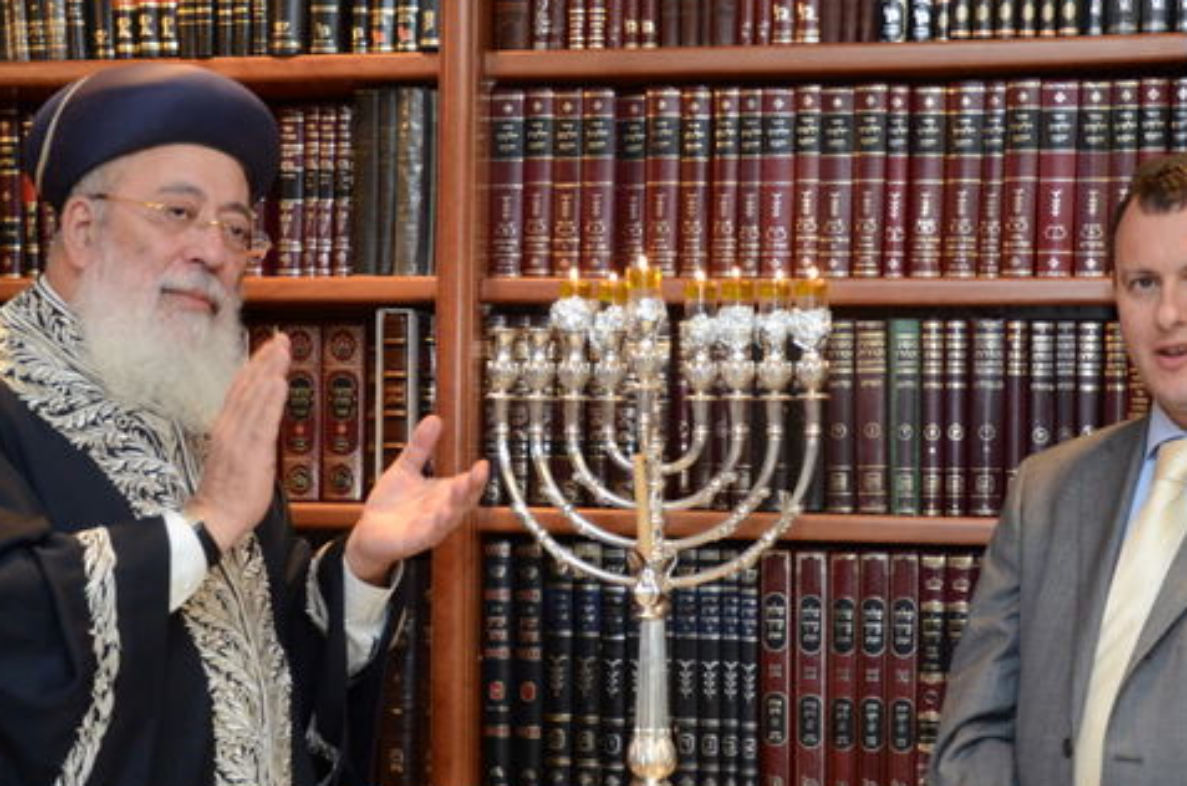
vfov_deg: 21.3
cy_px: 622
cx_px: 662
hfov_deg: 32.0
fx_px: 2068
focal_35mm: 63
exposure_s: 1/160
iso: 1600
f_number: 4
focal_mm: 25
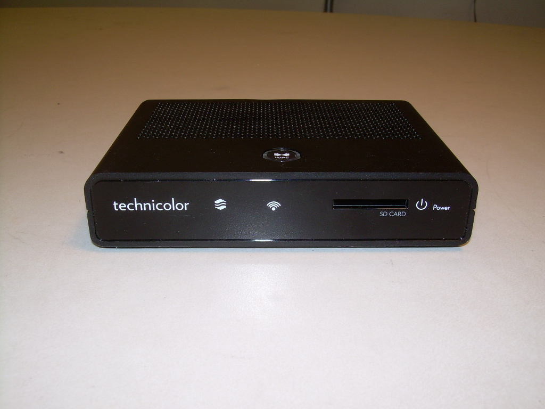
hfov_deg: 49.0
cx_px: 272
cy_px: 204
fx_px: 598
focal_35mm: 38
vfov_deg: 37.7
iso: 50
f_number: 2.8
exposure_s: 1/60
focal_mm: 6.3
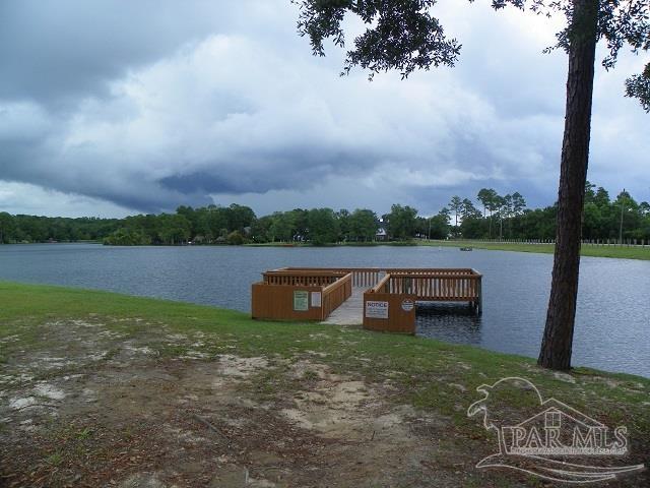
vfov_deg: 53.1
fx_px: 488
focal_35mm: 26
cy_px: 244
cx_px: 325
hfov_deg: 67.3
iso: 64
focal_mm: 4.6
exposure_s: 1/250
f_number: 4
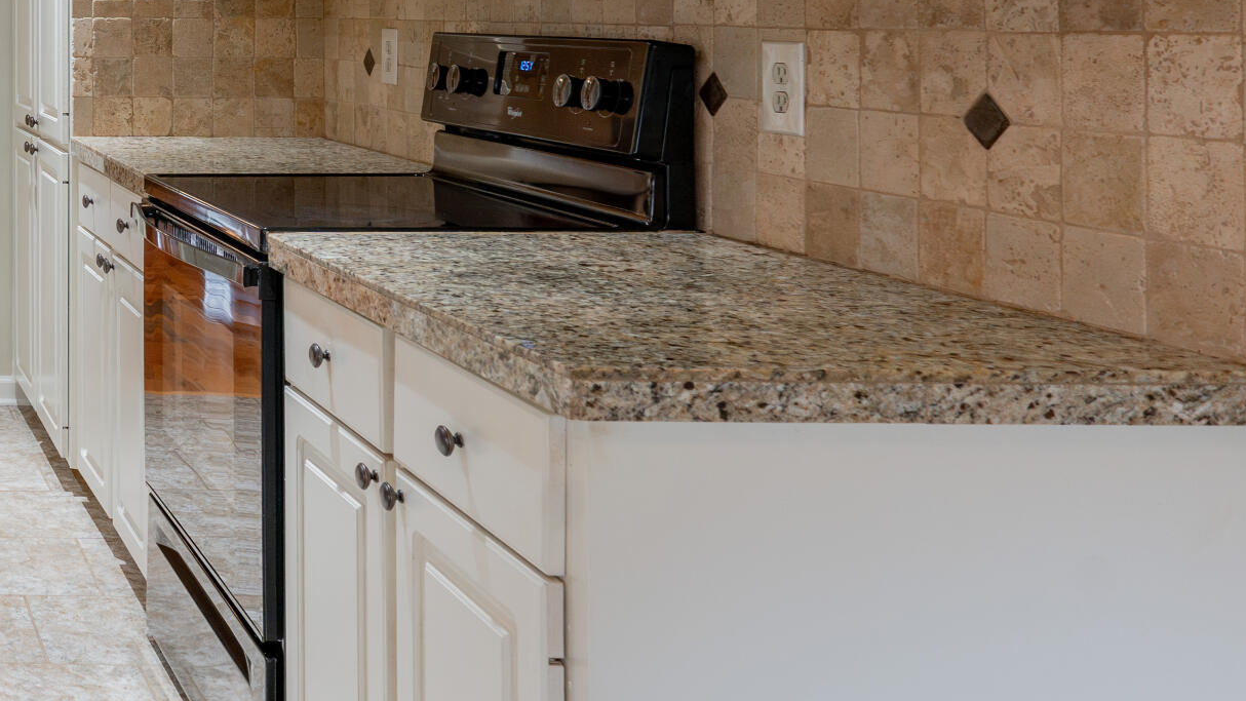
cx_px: -201
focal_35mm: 44
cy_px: 119
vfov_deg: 26.5
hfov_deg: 37.0
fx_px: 1454
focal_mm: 17
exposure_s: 1/40
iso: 640
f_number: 5.6
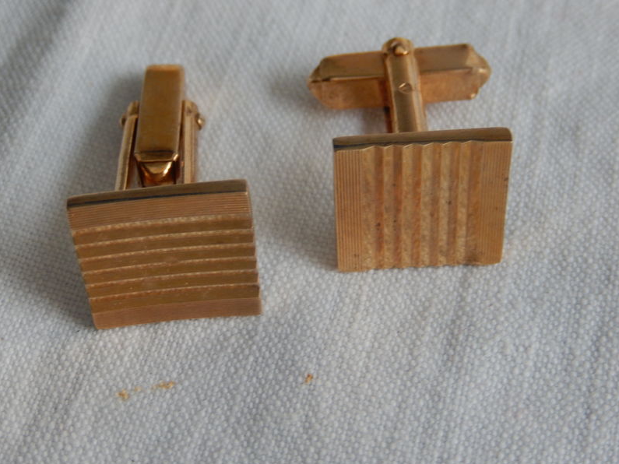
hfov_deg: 26.7
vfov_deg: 20.2
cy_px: 217
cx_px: 287
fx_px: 1305
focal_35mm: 73
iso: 140
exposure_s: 1/30
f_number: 4.6
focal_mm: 10.4
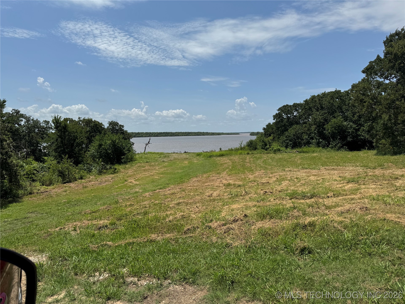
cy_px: 152
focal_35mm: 24
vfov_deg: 56.8
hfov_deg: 71.6
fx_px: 281
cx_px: 202
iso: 80
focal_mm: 6.76
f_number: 1.78
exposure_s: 1/7937
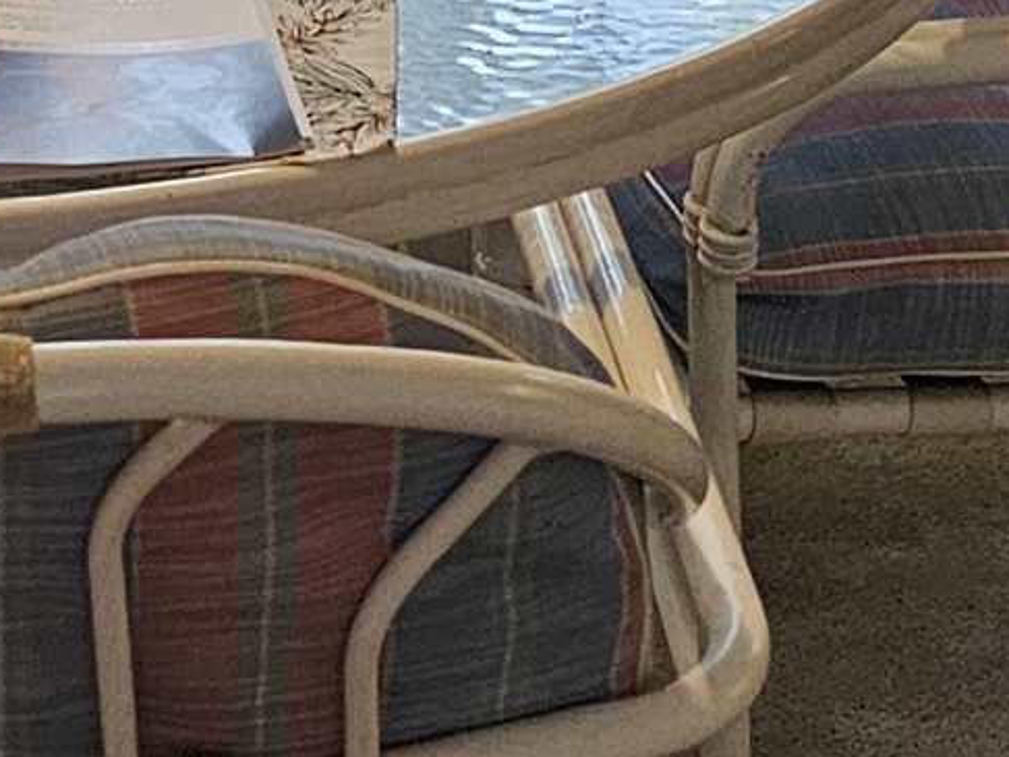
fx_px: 4225
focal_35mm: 145
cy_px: -898
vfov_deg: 9.4
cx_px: 172
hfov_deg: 13.5
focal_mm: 6.3
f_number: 1.7
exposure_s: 1/120
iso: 640
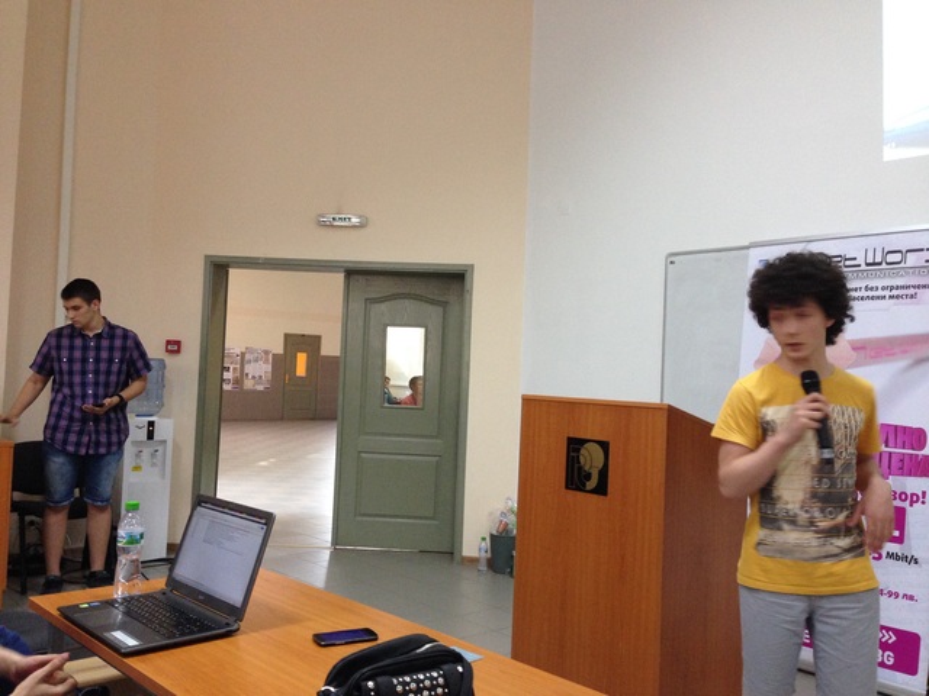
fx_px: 886
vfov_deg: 42.9
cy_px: 348
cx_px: 464
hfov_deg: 55.4
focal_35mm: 33
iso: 200
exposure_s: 1/20
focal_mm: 4.12
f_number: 2.4
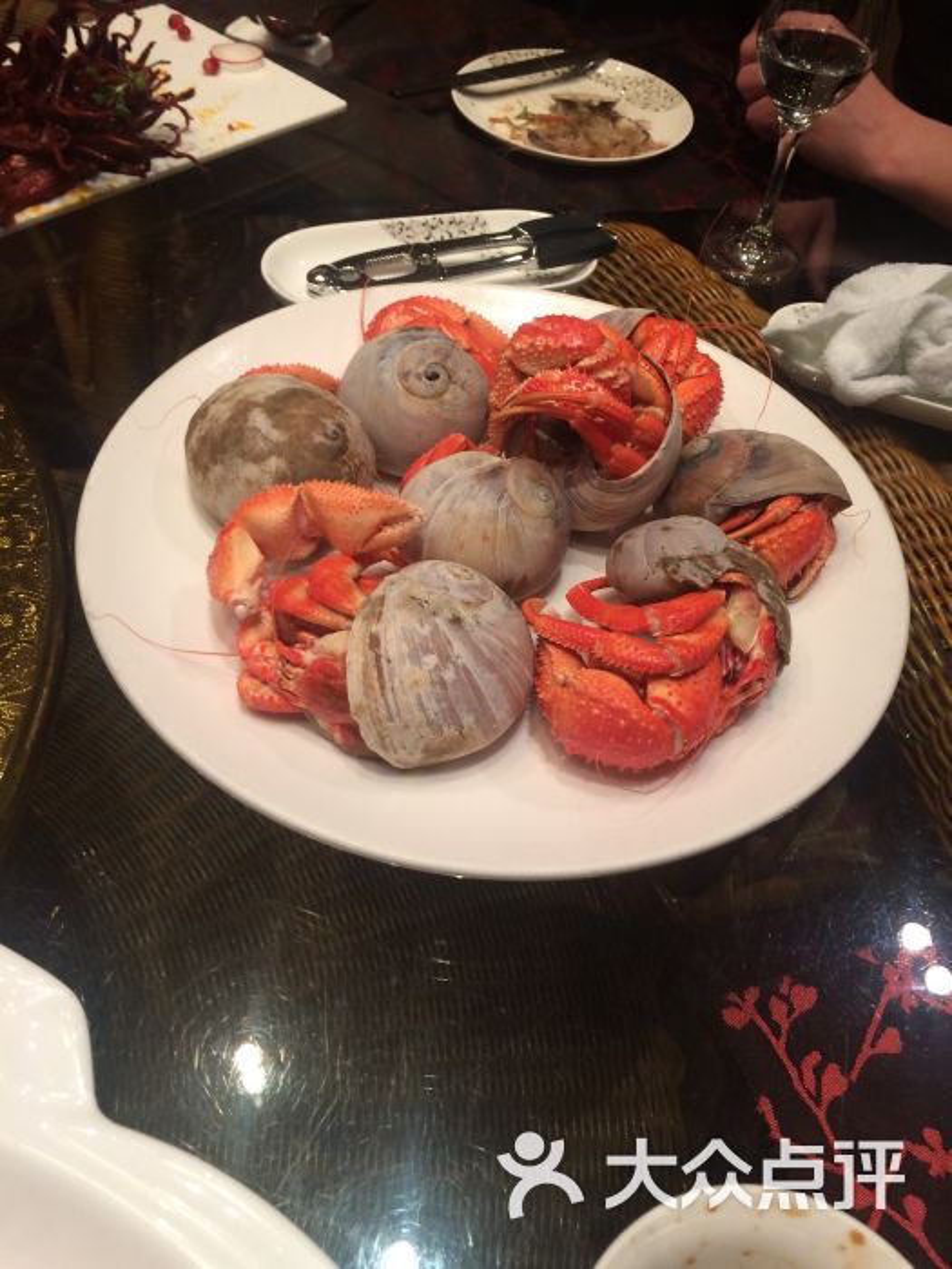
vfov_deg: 61.7
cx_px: 476
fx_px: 1063
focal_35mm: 29
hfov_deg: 48.2
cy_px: 634
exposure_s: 1/33
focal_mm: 4.15
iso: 100
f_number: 2.2
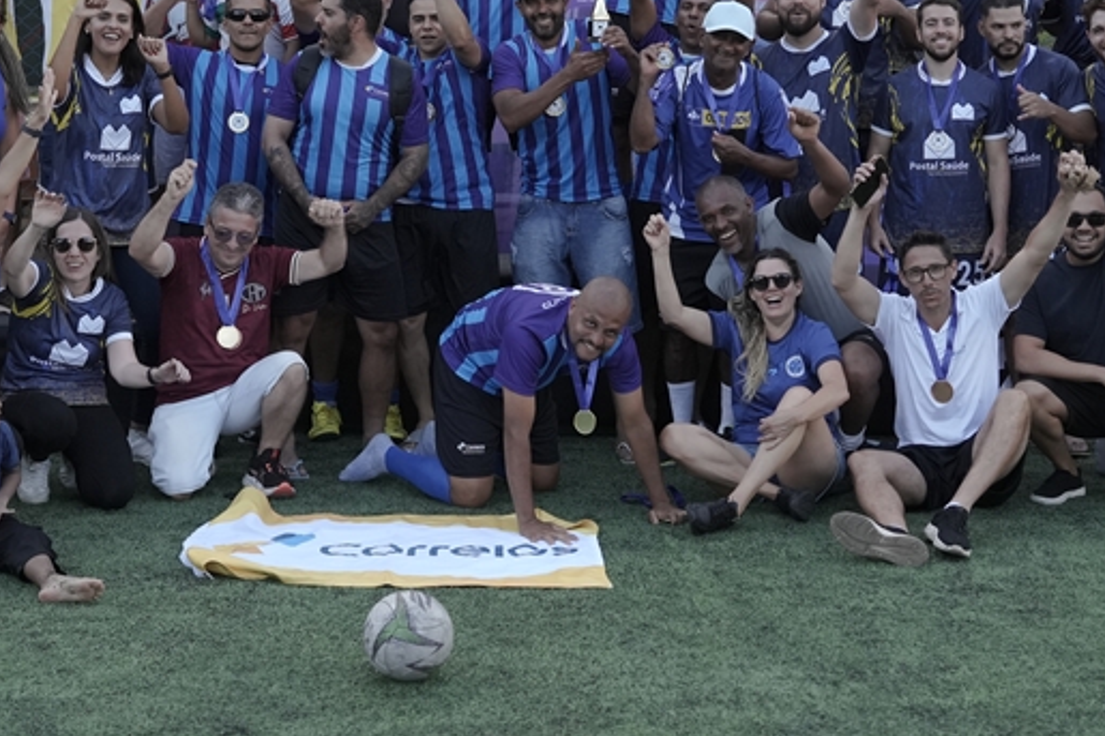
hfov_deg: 29.6
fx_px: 2086
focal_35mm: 68
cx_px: 502
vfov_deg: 19.8
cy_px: 158
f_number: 2.8
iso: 2000
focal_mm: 35
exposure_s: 1/5000
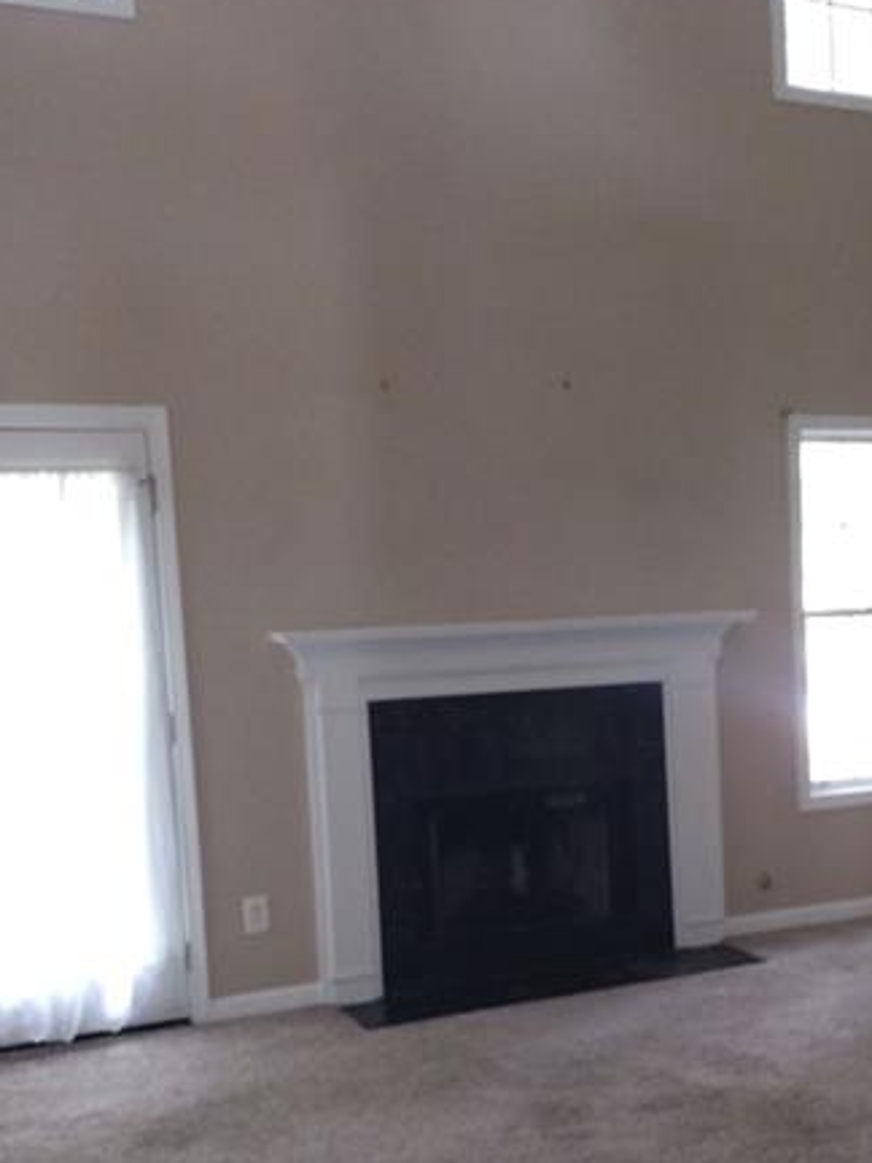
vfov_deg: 39.4
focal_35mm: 48
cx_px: 681
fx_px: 1612
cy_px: 738
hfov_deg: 29.7
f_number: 1.7
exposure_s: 1/40
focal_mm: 4.71
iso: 616
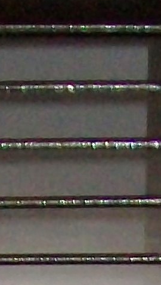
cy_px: 1062
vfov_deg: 6.4
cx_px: 166
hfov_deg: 4.3
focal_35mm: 283
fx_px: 2148
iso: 160
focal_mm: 6.1
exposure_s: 1/60
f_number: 2.7
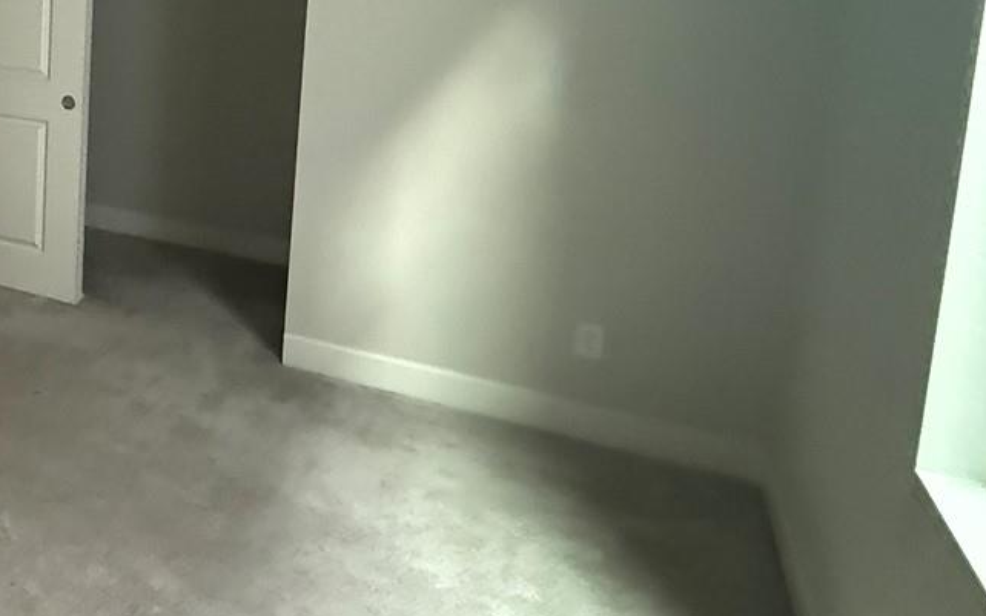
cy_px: 48
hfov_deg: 41.4
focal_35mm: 37
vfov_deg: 32.5
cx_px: -112
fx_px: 994
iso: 1250
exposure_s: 1/60
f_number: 2.2
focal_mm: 2.22
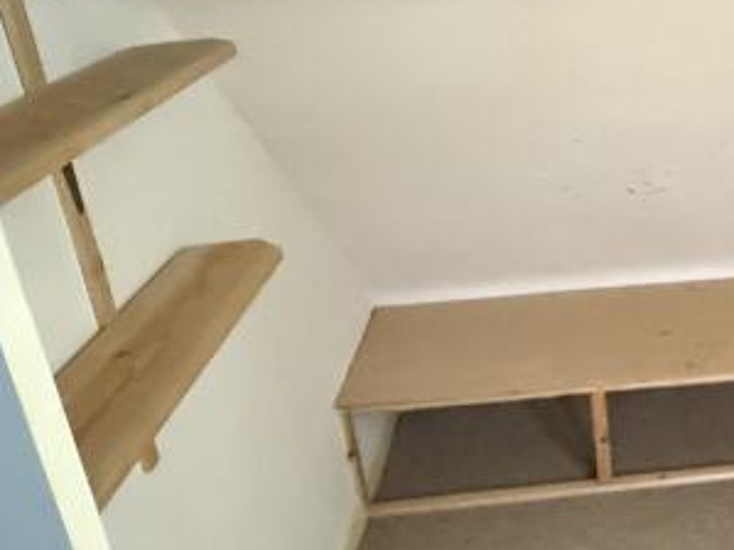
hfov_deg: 35.2
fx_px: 1017
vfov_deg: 30.2
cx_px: 763
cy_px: 280
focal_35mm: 48
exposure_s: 1/33
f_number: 2.2
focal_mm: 2.22
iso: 1250
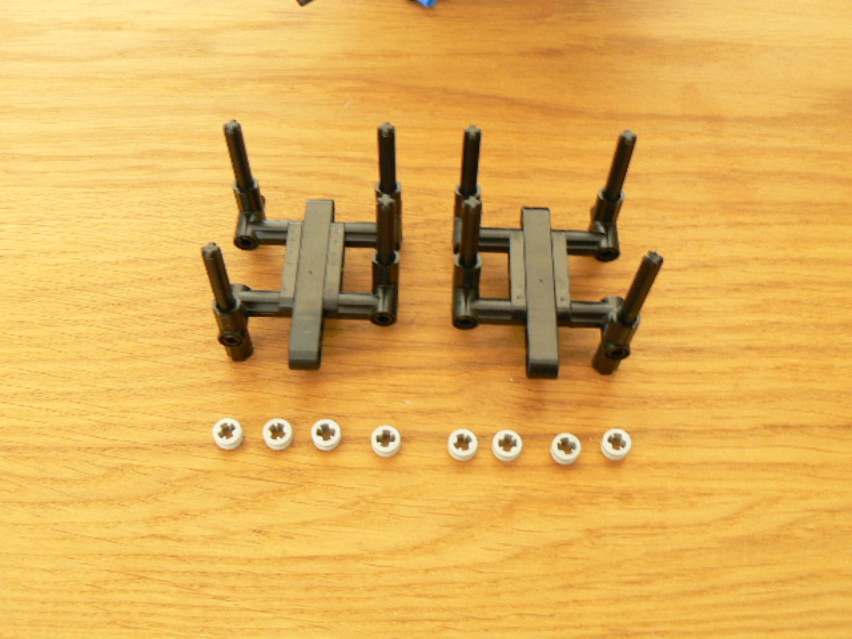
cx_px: 426
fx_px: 886
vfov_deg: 39.7
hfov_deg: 51.4
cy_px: 320
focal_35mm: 36
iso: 100
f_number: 4.5
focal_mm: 6
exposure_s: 2
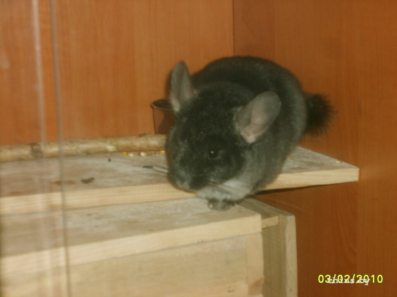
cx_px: 198
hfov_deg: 24.1
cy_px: 148
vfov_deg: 18.2
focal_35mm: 81
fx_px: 929
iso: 100
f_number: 4.2
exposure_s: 1/60
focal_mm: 13.7
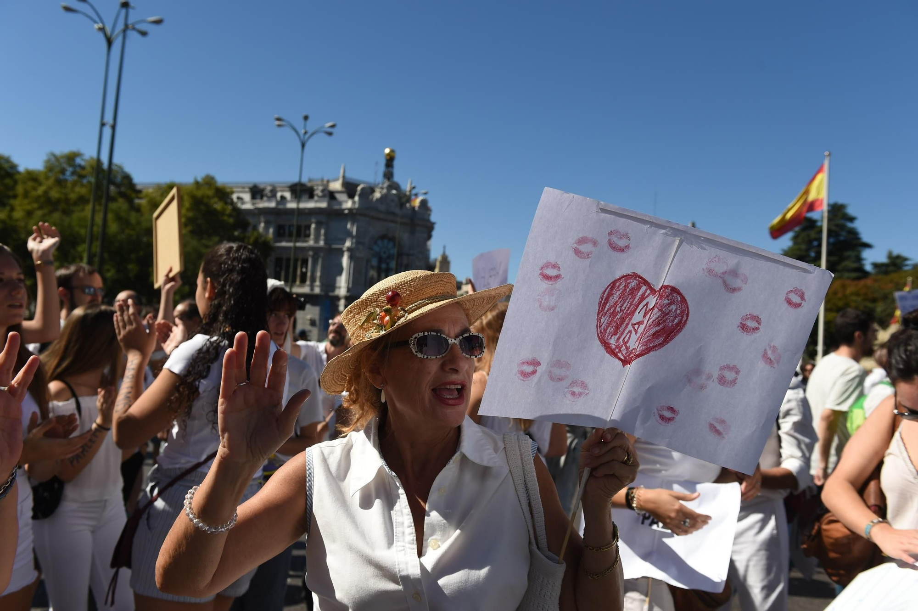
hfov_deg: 58.7
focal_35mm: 32
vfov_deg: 41.1
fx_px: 815
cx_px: 459
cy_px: 306
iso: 200
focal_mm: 32
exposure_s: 1/1250
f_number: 8
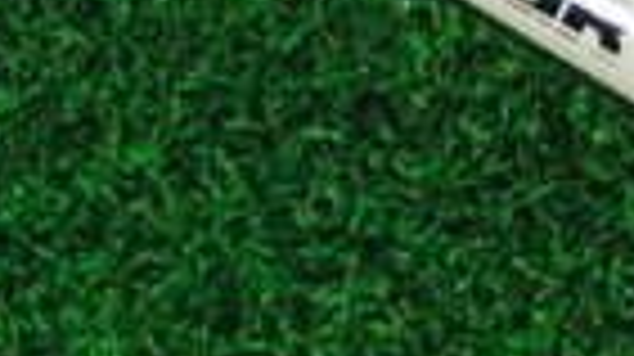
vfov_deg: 6.6
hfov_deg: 11.6
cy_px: 72
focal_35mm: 183
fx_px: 3074
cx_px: 728
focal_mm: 6.42
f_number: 3.6
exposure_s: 1/320
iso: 3200
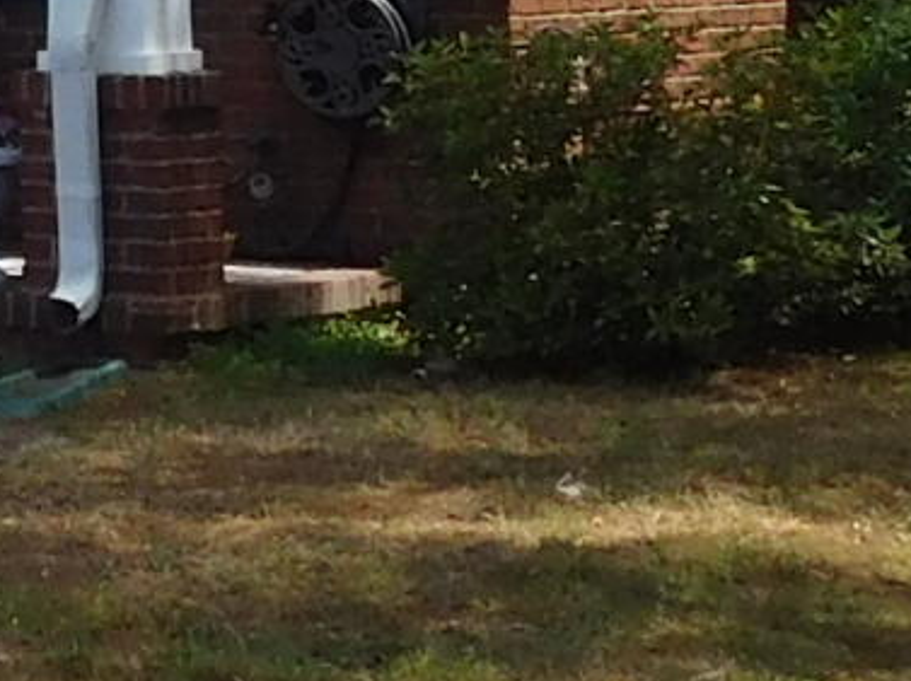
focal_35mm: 239
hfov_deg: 7.9
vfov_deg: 6.0
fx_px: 6284
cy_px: -807
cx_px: -1032
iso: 125
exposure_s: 1/1000
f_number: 3.2
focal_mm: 5.3
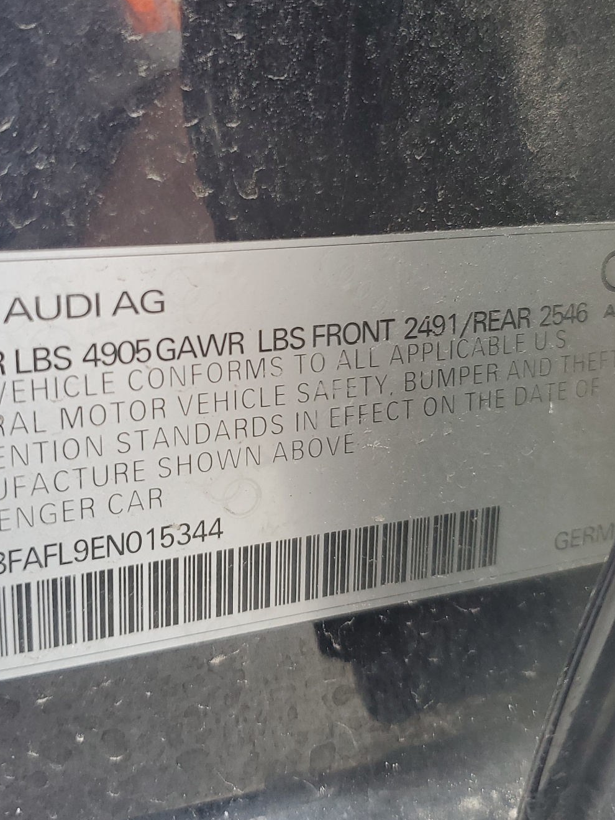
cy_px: 341
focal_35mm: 42
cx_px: 219
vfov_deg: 44.6
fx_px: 995
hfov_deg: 34.1
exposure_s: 1/100
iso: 56
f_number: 1.5
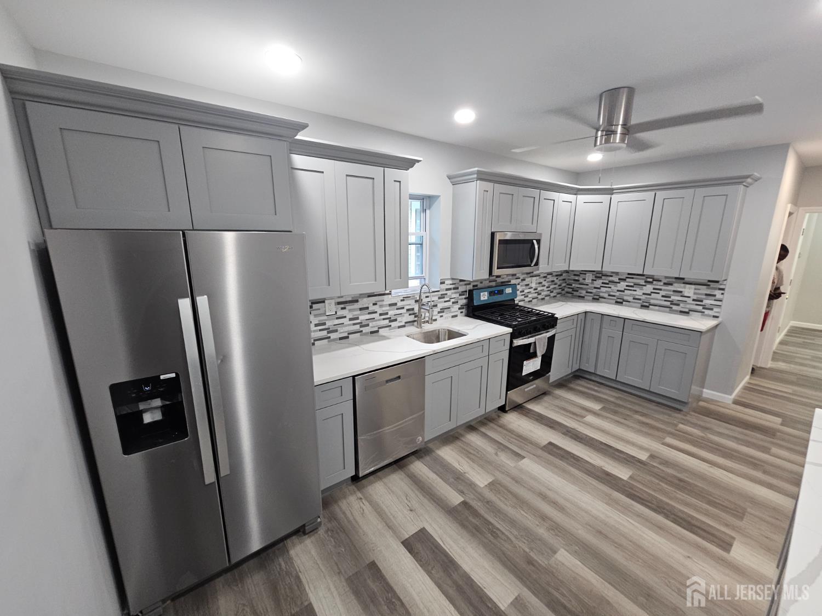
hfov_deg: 106.2
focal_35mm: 13
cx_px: 411
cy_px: 308
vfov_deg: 89.9
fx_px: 309
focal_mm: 2.2
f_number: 2.2
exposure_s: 1/60
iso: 250
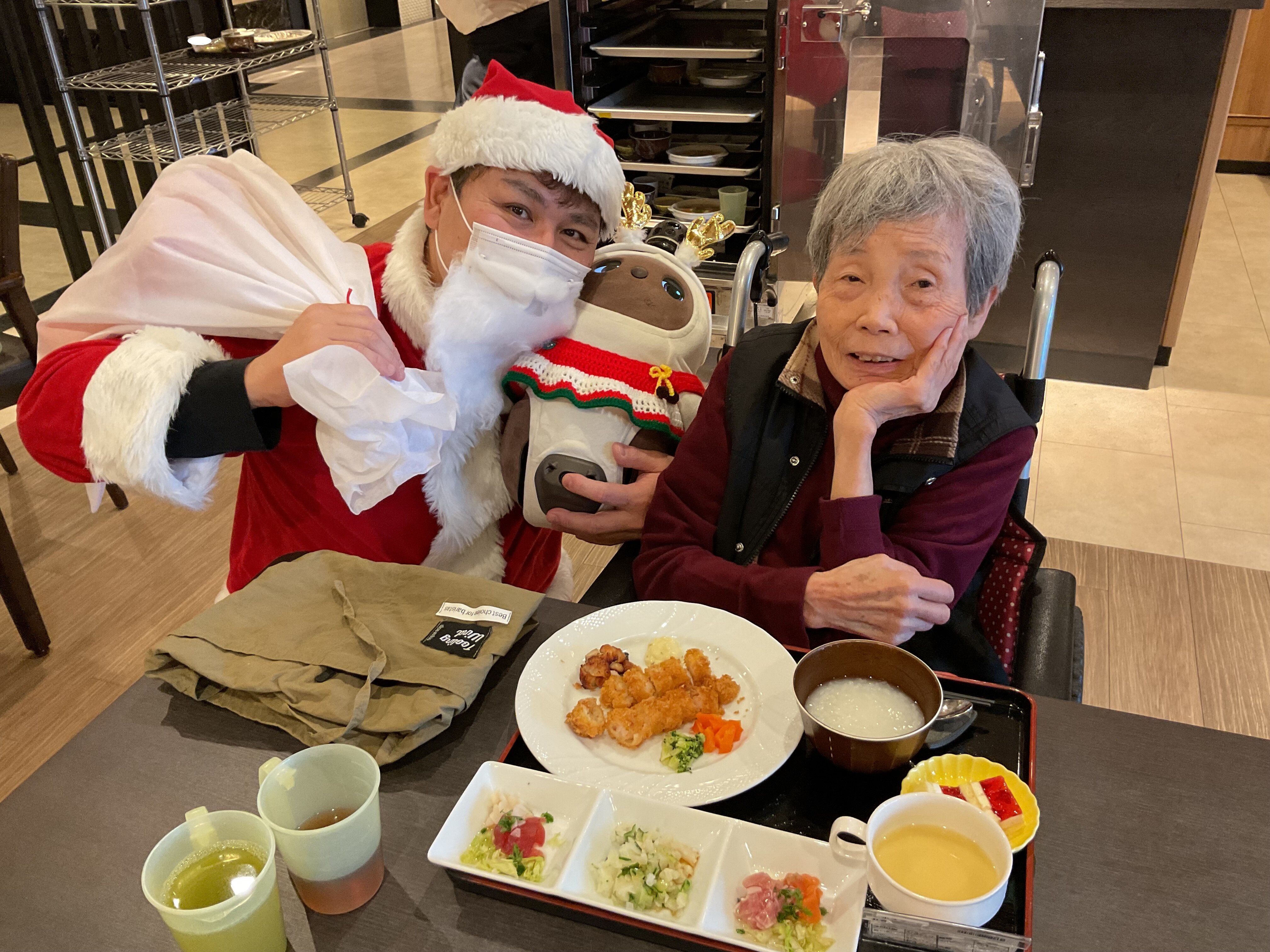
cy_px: 476
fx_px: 1064
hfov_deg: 61.7
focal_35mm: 29
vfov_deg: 48.2
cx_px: 635
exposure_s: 1/50
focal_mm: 3
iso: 160
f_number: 1.8
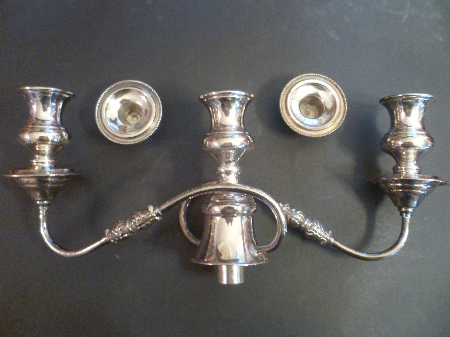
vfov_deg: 49.7
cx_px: 225
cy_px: 168
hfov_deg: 63.4
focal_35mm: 28
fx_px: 364
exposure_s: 1/4
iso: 400
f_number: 2.8
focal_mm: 5
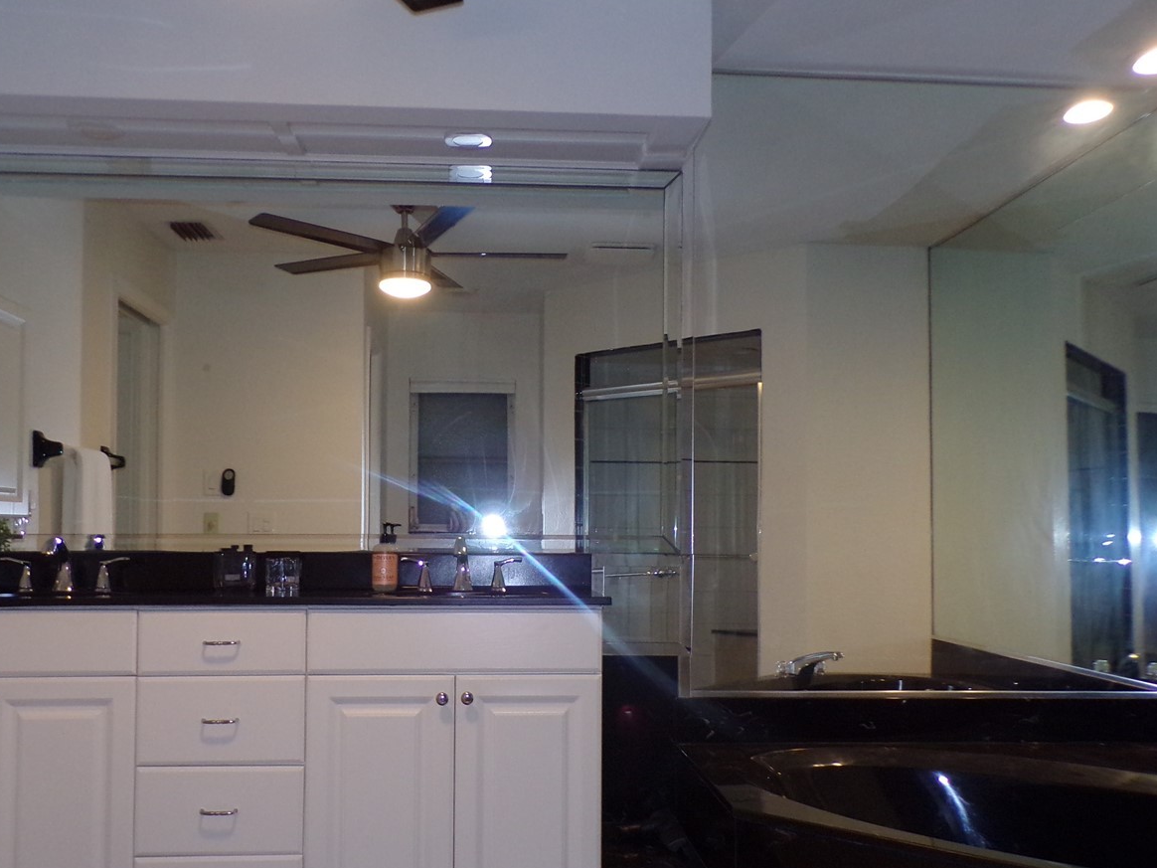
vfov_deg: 42.8
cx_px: 559
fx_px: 1103
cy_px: 493
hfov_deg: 55.3
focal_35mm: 33
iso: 200
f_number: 3
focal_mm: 4.3
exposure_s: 1/34
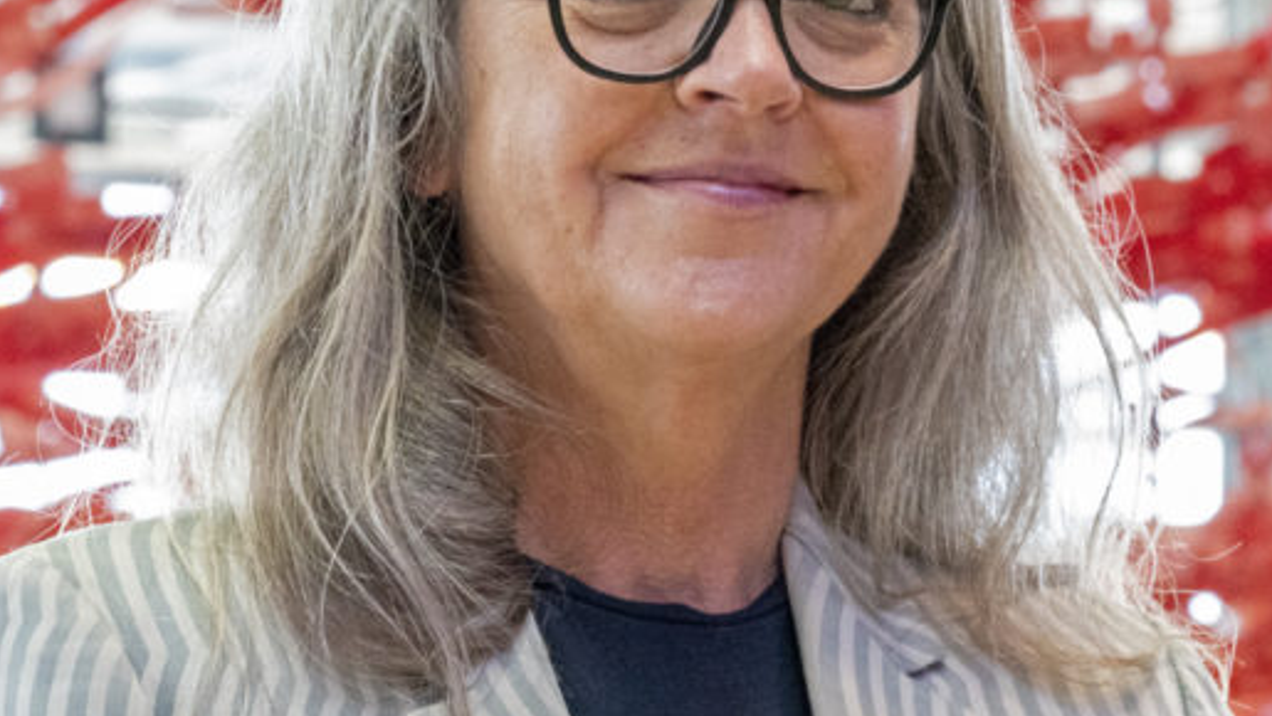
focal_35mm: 281
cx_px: 842
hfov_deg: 7.7
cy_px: 209
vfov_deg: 4.3
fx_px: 9480
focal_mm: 180
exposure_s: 1/60
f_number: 22
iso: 25600
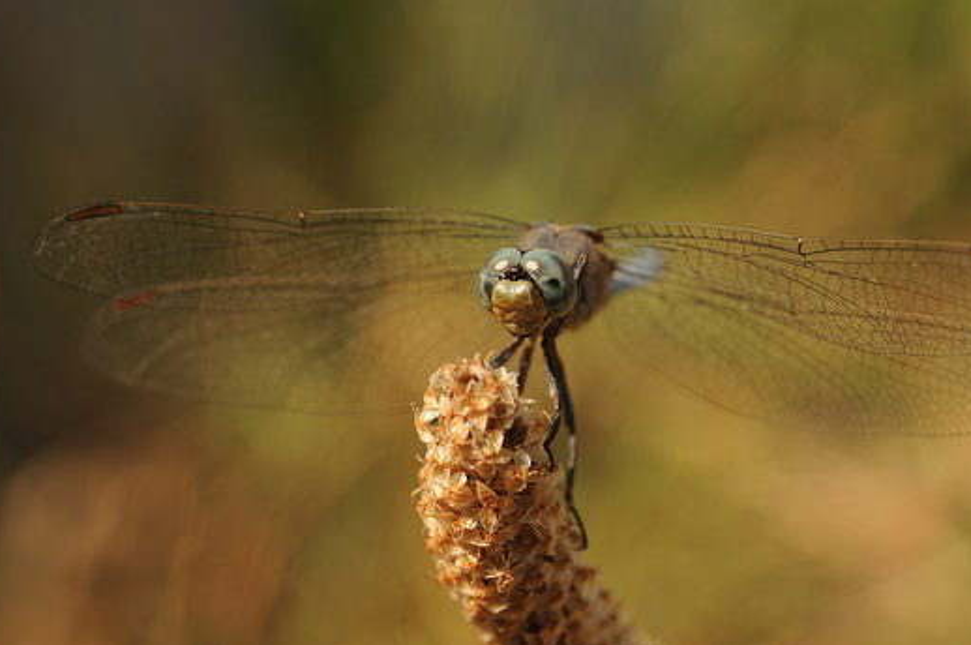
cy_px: 309
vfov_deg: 14.3
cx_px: 536
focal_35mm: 96
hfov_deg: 21.3
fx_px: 2575
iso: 200
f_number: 7.1
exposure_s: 1/400
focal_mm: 55
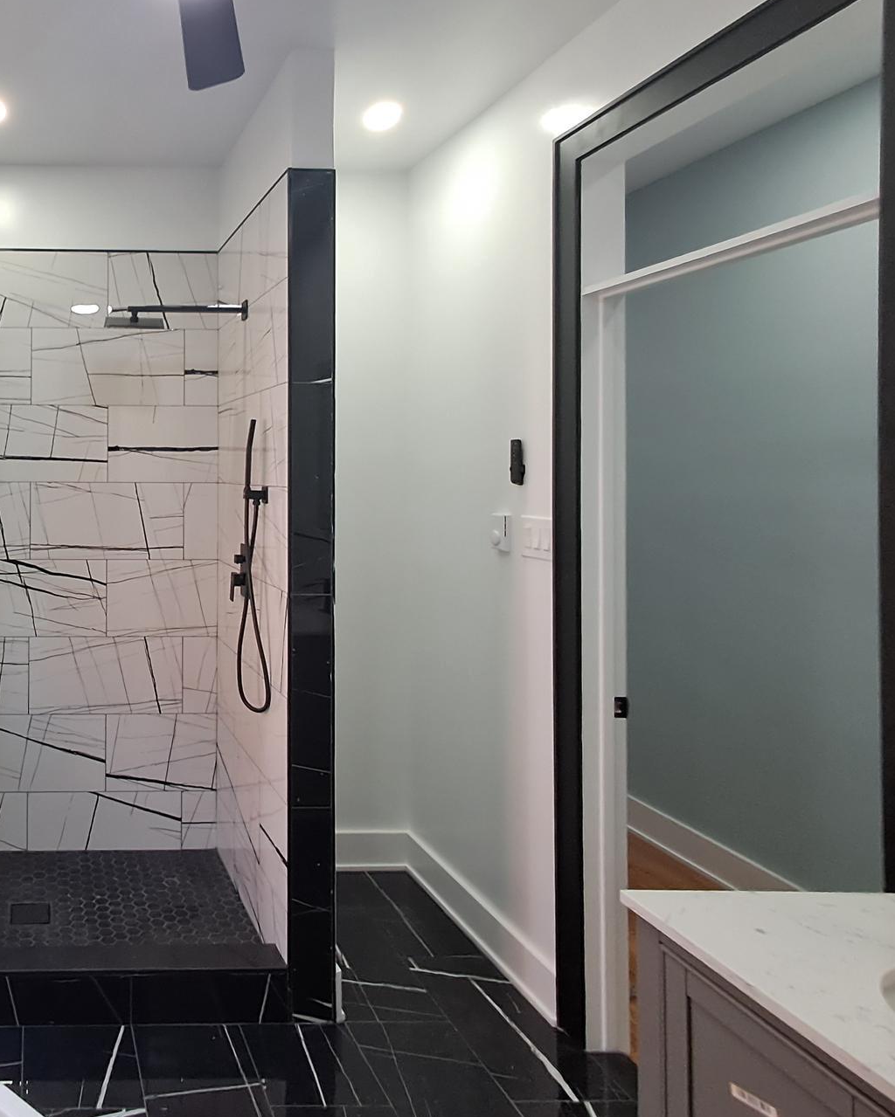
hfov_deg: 49.0
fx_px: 827
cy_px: 452
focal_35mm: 25
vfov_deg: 67.5
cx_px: 47
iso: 125
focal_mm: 1.64
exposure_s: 1/40
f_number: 2.2
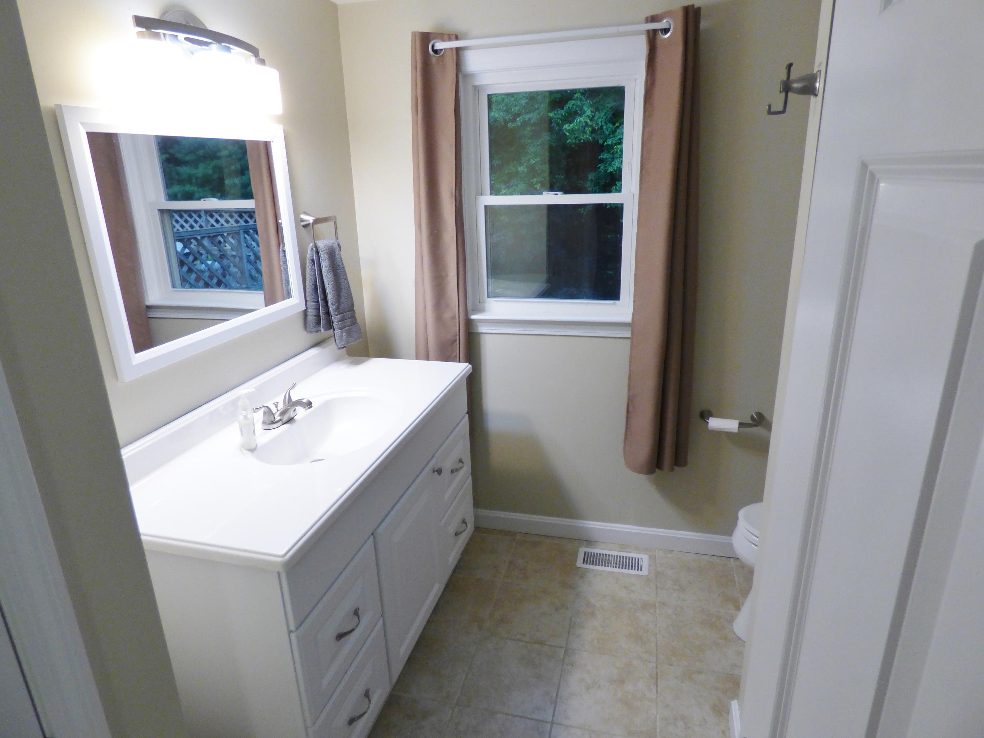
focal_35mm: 20
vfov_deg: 66.0
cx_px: 492
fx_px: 569
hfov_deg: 81.7
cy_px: 369
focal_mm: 3.58
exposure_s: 1/60
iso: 200
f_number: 2.8
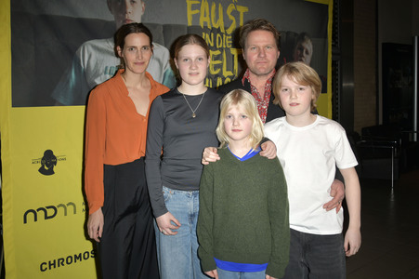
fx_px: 361
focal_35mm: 31
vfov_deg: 42.3
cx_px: 210
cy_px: 140
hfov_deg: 60.3
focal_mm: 31
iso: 200
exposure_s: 1/250
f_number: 5.6
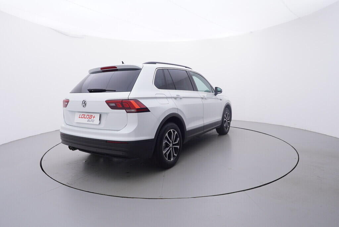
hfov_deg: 77.3
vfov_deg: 56.2
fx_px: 212
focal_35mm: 22
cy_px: 114
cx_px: 170
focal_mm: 15
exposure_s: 1/80
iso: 200
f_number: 5
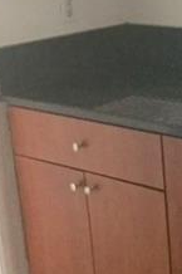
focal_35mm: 83
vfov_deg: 24.4
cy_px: 101
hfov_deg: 15.3
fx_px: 630
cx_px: 265
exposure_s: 1/24
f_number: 2.2
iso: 250
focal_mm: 4.15
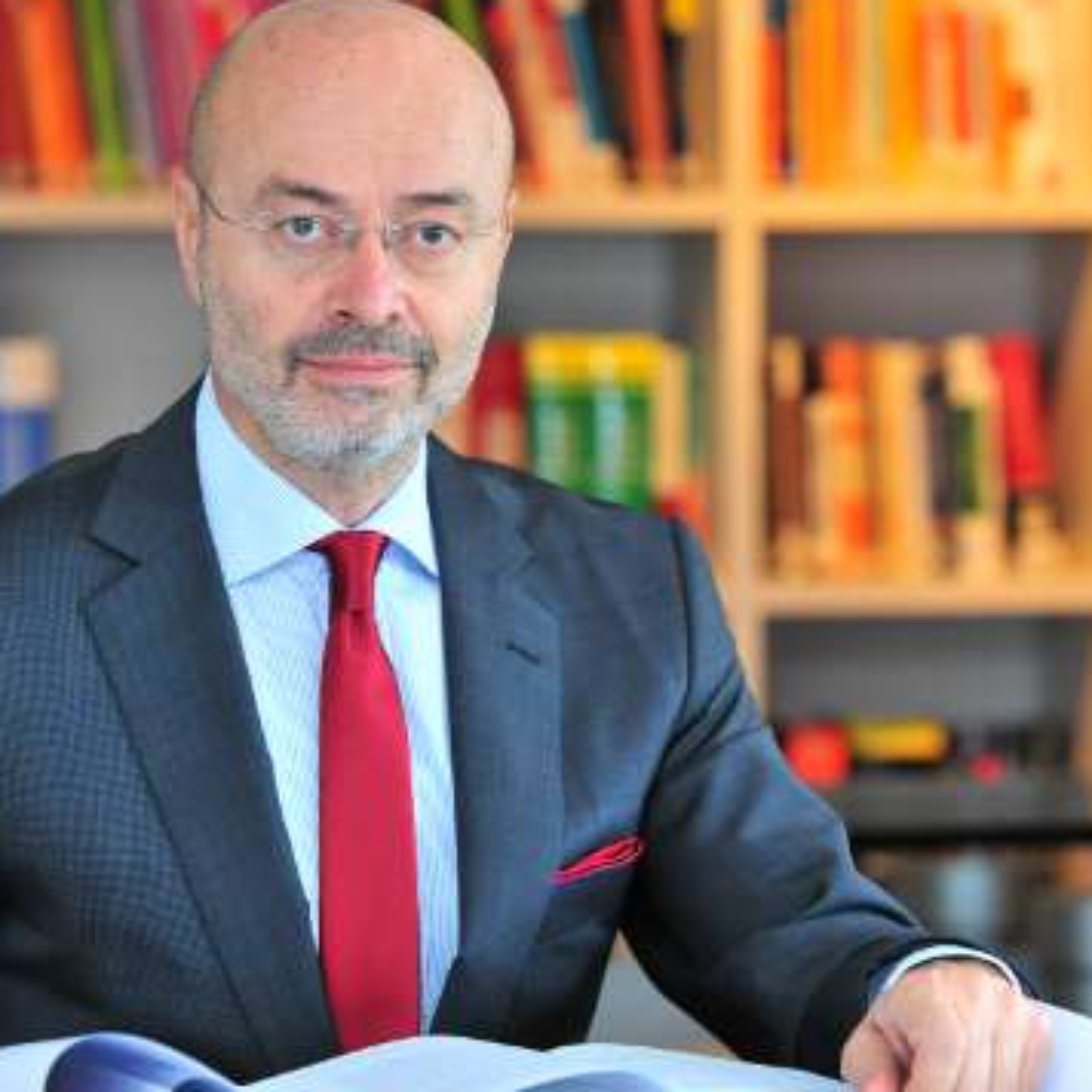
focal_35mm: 232
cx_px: 443
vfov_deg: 7.5
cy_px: 601
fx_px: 8280
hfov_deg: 7.5
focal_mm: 135
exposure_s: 1/125
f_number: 3.2
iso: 800
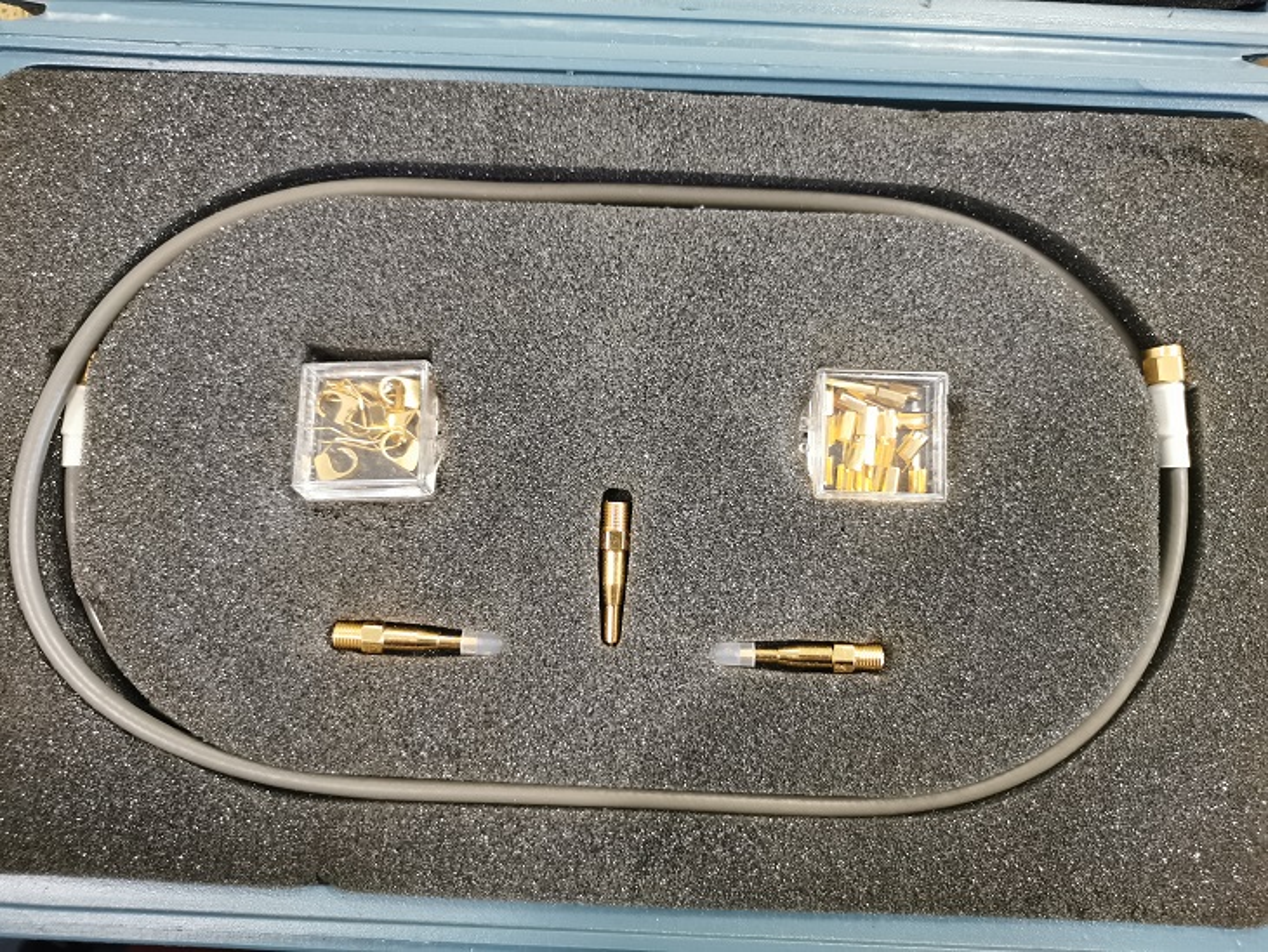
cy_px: 476
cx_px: 634
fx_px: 989
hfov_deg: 65.3
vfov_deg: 51.4
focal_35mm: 27
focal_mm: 5.58
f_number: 1.8
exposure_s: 1/33.3
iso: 400
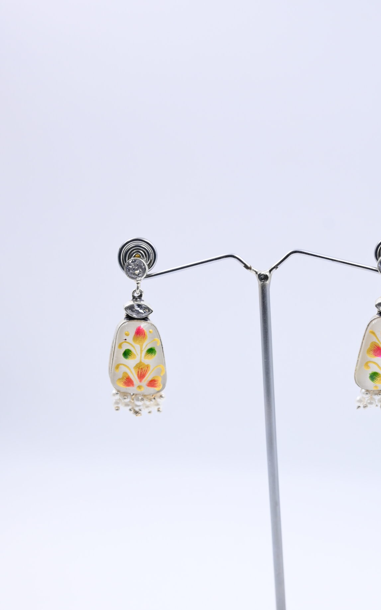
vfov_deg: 25.4
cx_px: 235
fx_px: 1346
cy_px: 383
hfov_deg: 16.1
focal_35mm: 81
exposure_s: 1/200
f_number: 5.6
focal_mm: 57
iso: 320
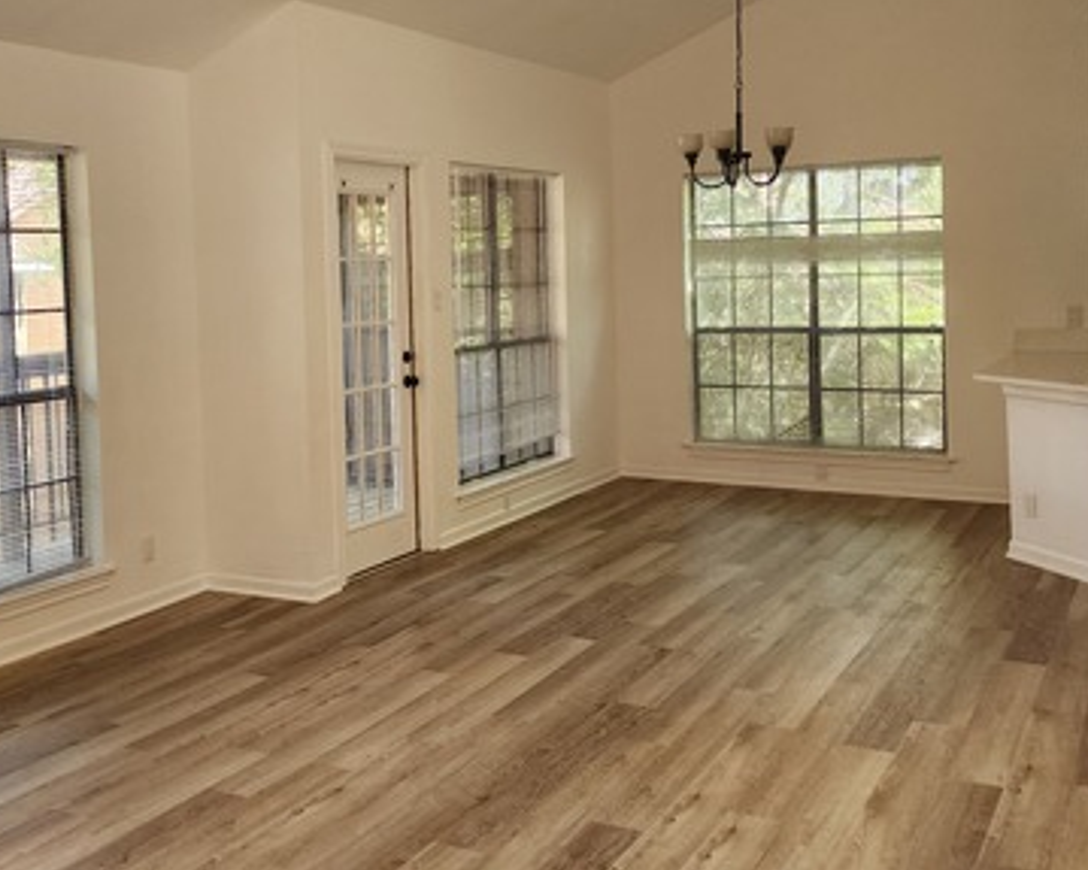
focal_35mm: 40
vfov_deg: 37.2
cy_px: 340
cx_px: 391
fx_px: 1288
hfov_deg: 45.3
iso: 200
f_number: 1.8
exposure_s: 1/120
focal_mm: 6.4
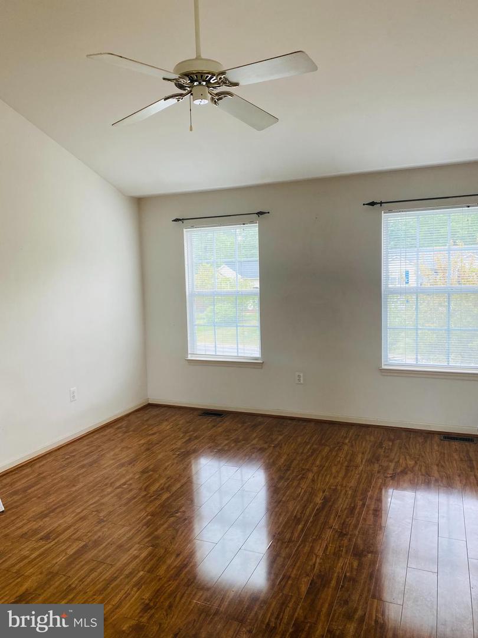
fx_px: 479
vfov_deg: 67.3
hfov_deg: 53.1
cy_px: 319
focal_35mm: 26
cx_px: 239
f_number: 1.8
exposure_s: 1/122
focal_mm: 4.25
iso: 100
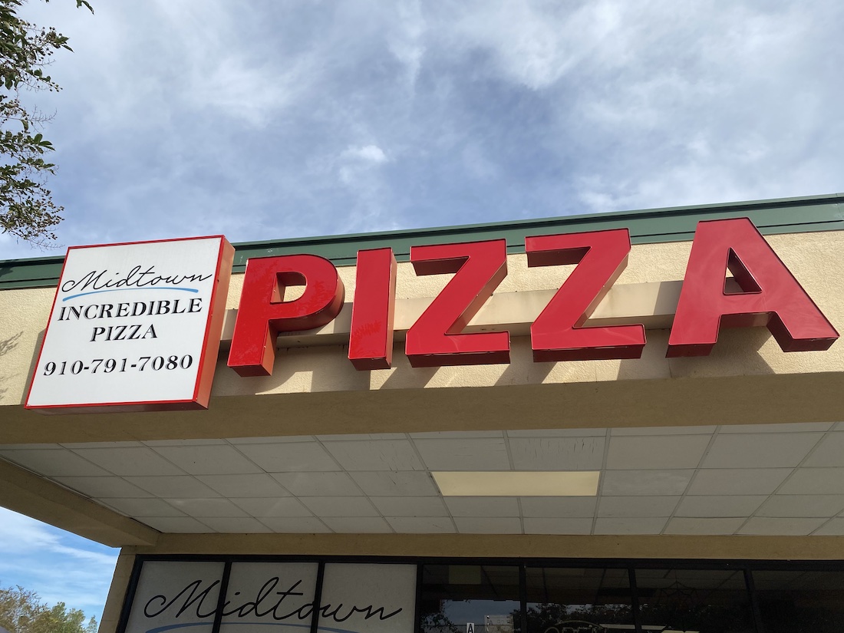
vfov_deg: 53.1
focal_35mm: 26
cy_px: 316
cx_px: 422
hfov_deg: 67.3
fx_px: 634
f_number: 1.8
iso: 32
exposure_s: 1/2890
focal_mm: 4.25
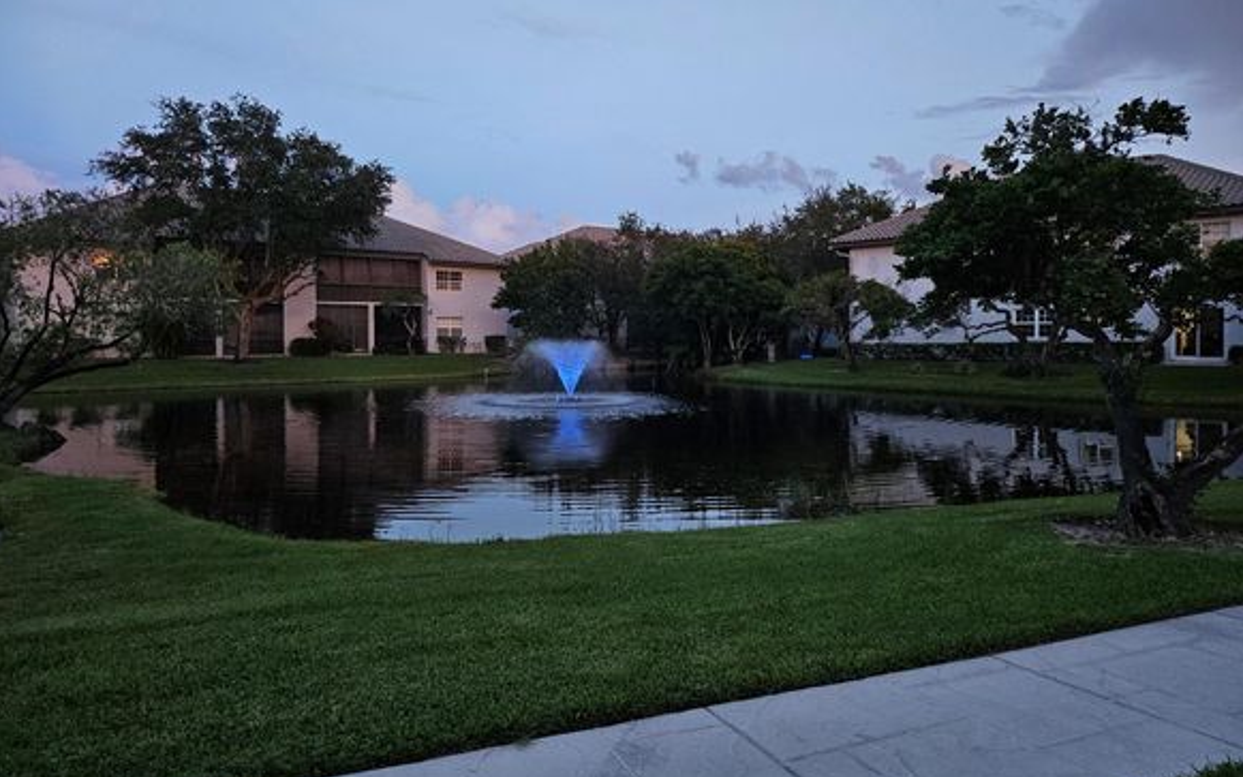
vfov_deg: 47.5
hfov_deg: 70.4
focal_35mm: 26
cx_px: 614
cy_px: 356
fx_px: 881
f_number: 1.8
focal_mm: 5
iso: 200
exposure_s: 1/120
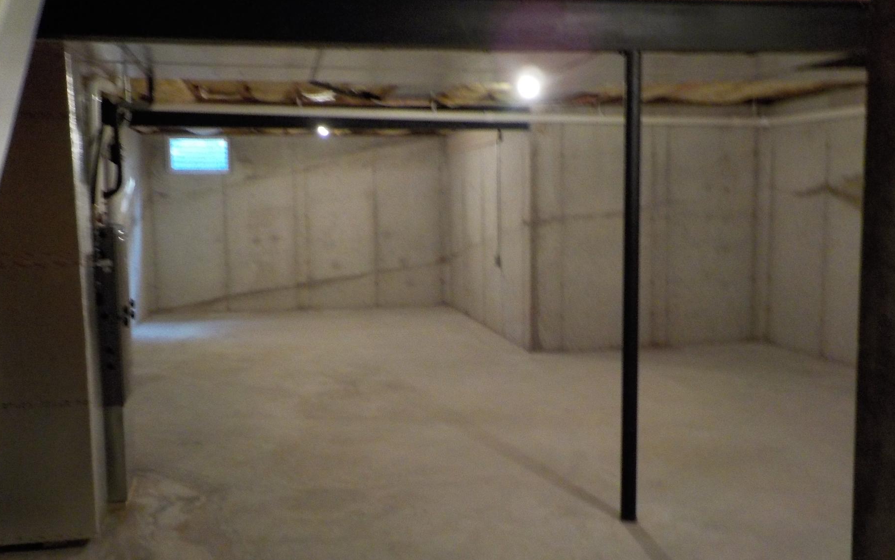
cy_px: 330
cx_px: 462
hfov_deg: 54.0
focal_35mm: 36
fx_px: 878
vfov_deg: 35.2
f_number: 3.3
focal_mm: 4.1
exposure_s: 1/15
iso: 400
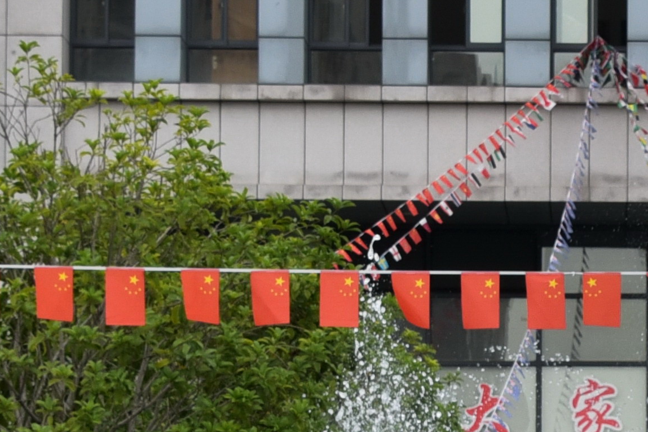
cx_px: 838
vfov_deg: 6.2
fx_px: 3961
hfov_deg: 9.2
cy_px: 405
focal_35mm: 220
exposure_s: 1/400
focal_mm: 42
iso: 400
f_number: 10
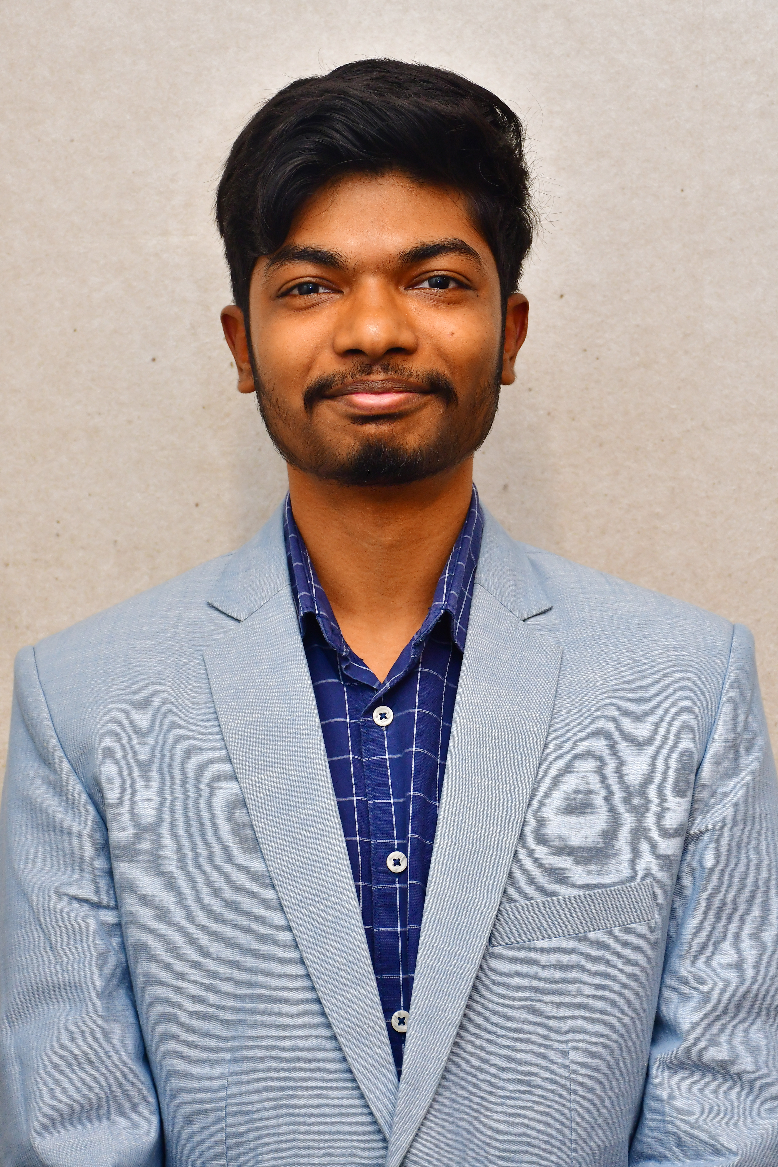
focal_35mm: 78
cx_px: 389
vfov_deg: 26.0
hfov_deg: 17.5
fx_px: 2528
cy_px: 584
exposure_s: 1/125
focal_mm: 52
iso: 1000
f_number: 5.6
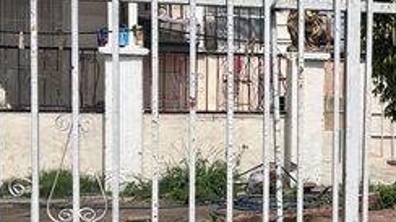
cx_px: 349
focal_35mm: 69
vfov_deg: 17.4
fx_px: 724
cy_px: 126
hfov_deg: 29.4
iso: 50
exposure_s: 1/7463
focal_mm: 5.7
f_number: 1.5
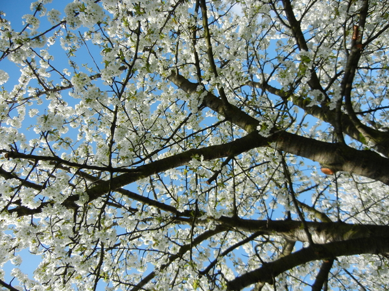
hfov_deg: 60.0
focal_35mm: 30
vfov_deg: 46.8
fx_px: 337
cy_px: 146
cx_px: 194
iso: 160
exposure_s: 1/933
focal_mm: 5.4
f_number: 3.5
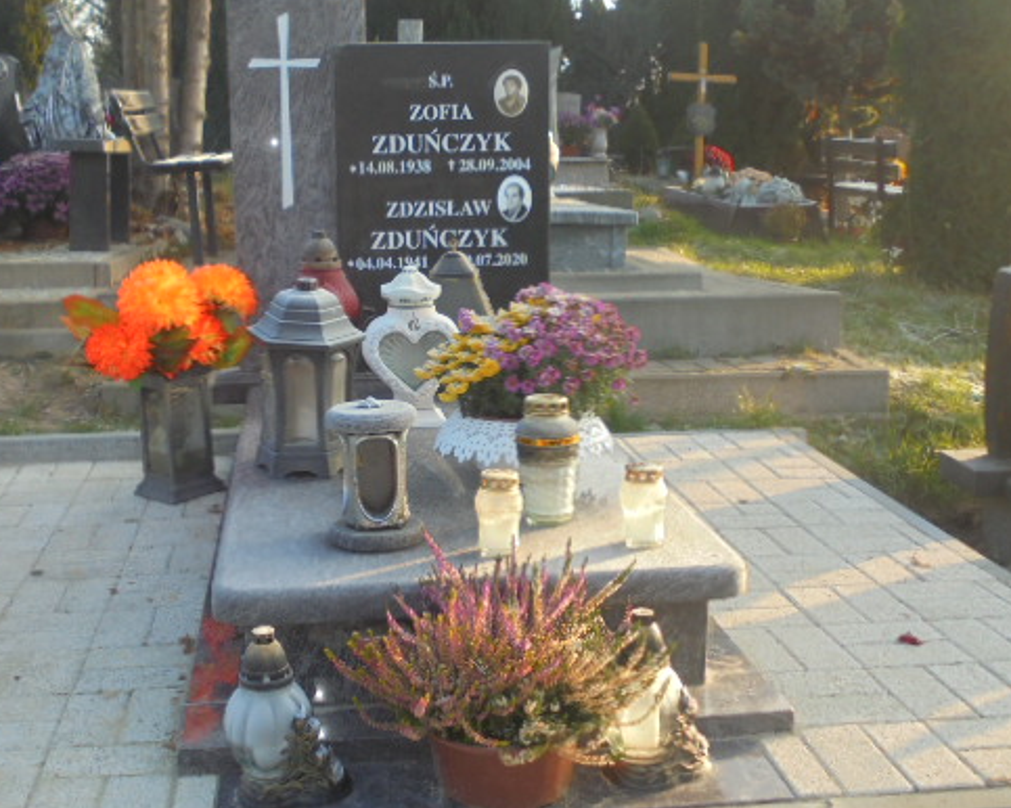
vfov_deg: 34.1
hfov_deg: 41.8
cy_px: 396
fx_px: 1316
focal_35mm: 44
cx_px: 404
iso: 100
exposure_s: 1/125
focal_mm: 6.1
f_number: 4
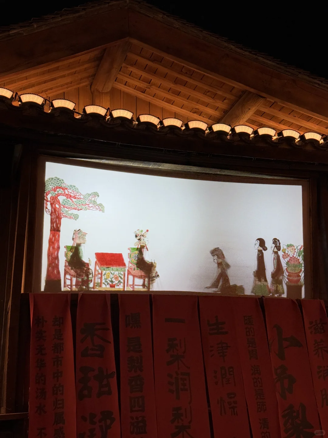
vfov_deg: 39.7
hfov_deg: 30.3
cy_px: 219
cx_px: 164
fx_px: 606
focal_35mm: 48
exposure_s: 1/245
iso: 64
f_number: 1.78
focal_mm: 6.76
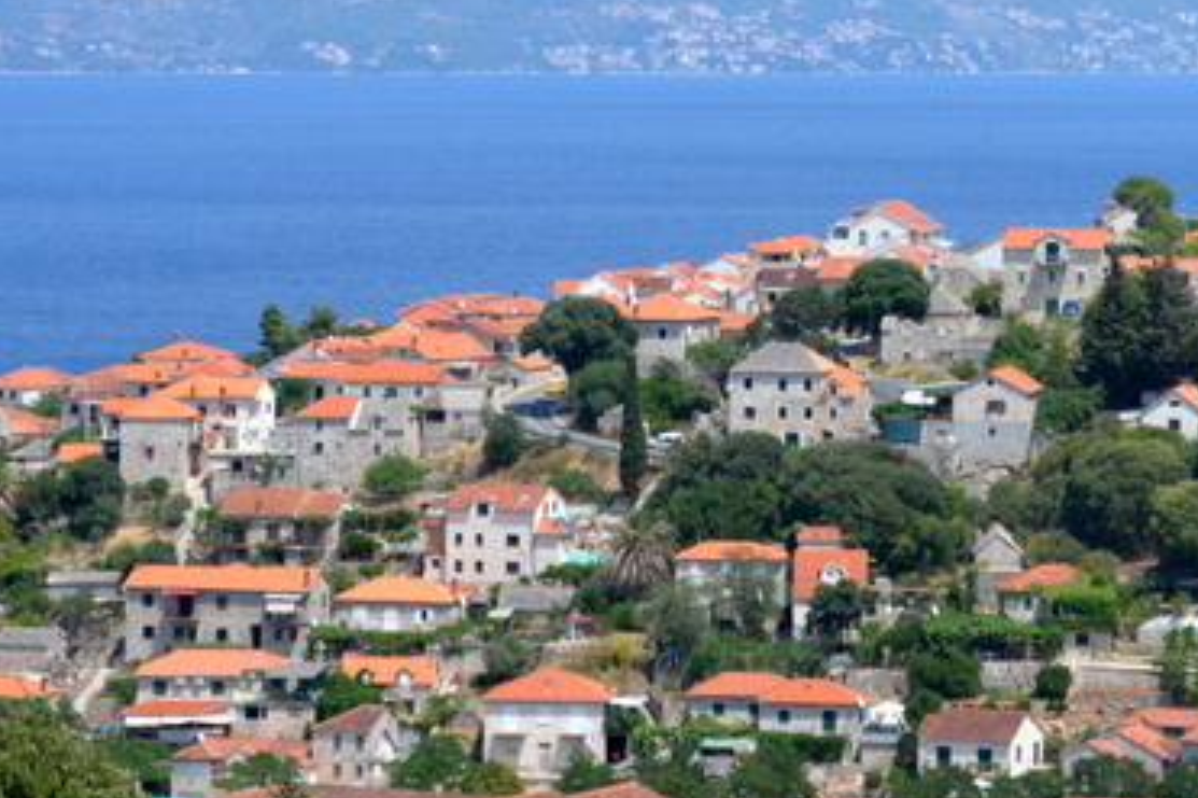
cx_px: 823
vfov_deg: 7.7
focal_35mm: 178
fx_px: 5923
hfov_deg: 11.5
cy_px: 103
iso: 100
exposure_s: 1/200
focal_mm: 55
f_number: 7.1
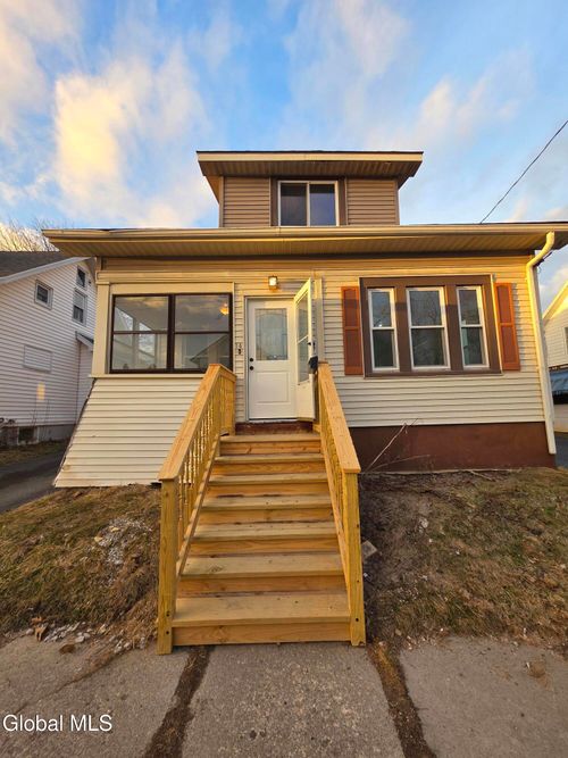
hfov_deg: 89.9
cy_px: 379
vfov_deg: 106.2
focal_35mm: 13
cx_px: 284
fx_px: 285
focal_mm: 2.2
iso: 32
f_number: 1.9
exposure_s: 1/120
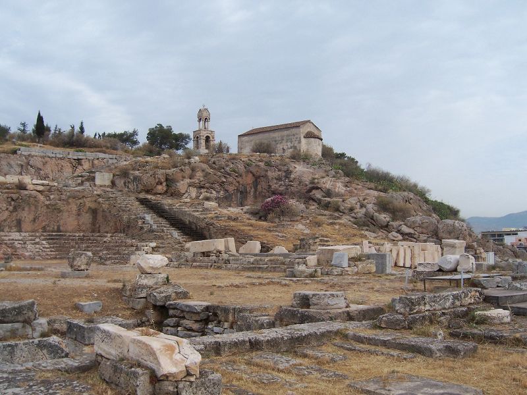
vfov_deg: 39.7
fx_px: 548
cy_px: 198
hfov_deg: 51.4
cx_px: 264
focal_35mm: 36
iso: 80
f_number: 4.5
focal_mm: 6.2
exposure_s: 1/400
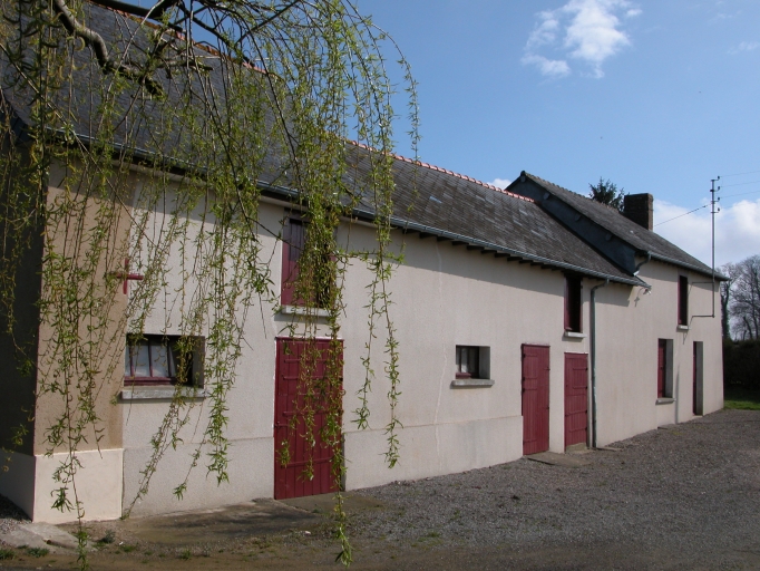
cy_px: 286
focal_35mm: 35
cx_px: 380
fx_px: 769
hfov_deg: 52.6
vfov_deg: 40.7
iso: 100
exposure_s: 1/373
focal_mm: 8.9
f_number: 8
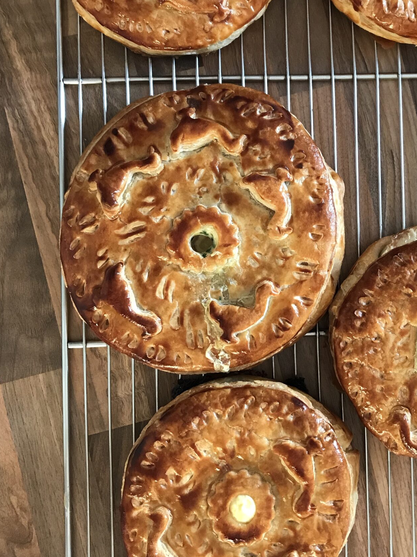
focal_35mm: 43
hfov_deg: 33.2
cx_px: 286
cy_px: 205
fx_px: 691
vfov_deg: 43.5
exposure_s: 1/17
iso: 64
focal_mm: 3.99
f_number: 1.8
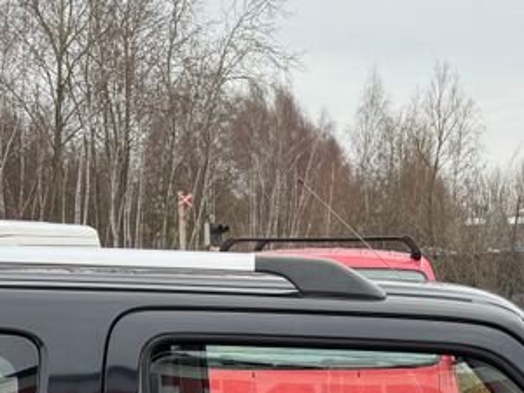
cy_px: 615
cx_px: 360
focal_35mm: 82
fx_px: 1241
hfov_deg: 23.7
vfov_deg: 16.2
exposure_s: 1/419
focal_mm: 6.76
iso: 80
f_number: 1.78
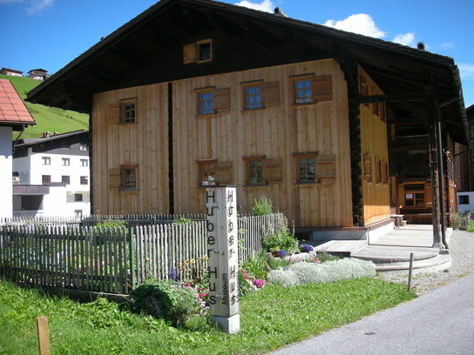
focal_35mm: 36
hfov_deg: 51.4
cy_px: 173
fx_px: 493
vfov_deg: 39.7
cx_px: 240
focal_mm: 5.8
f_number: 2.8
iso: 50
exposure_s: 1/372
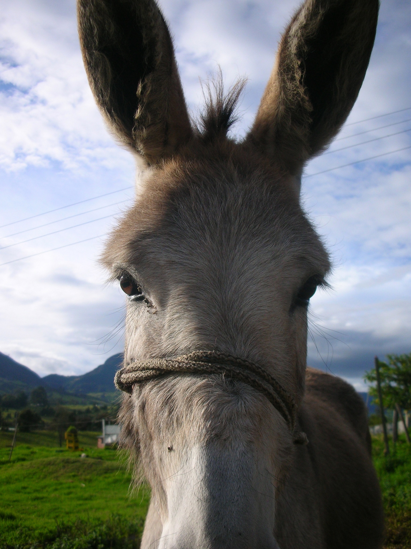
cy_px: 274
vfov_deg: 52.6
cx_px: 206
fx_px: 554
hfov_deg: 40.7
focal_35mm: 35
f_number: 8.5
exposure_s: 1/83.3
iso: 50
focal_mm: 5.8
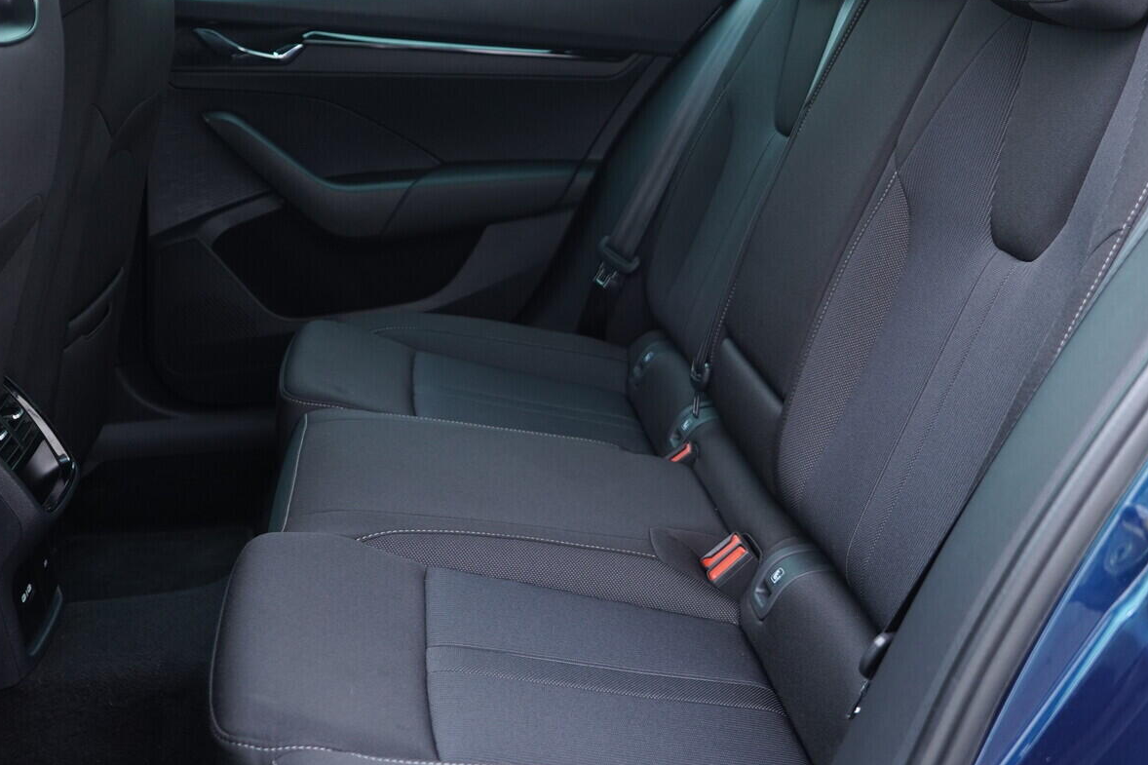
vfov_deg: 30.4
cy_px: 314
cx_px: 673
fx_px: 1403
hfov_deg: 44.3
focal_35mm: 44
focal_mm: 24
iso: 400
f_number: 2.8
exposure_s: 1/40
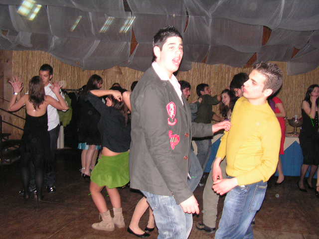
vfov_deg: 39.7
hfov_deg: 51.4
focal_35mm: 36
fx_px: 332
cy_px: 120
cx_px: 160
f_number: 3.2
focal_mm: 6
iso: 200
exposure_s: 1/40
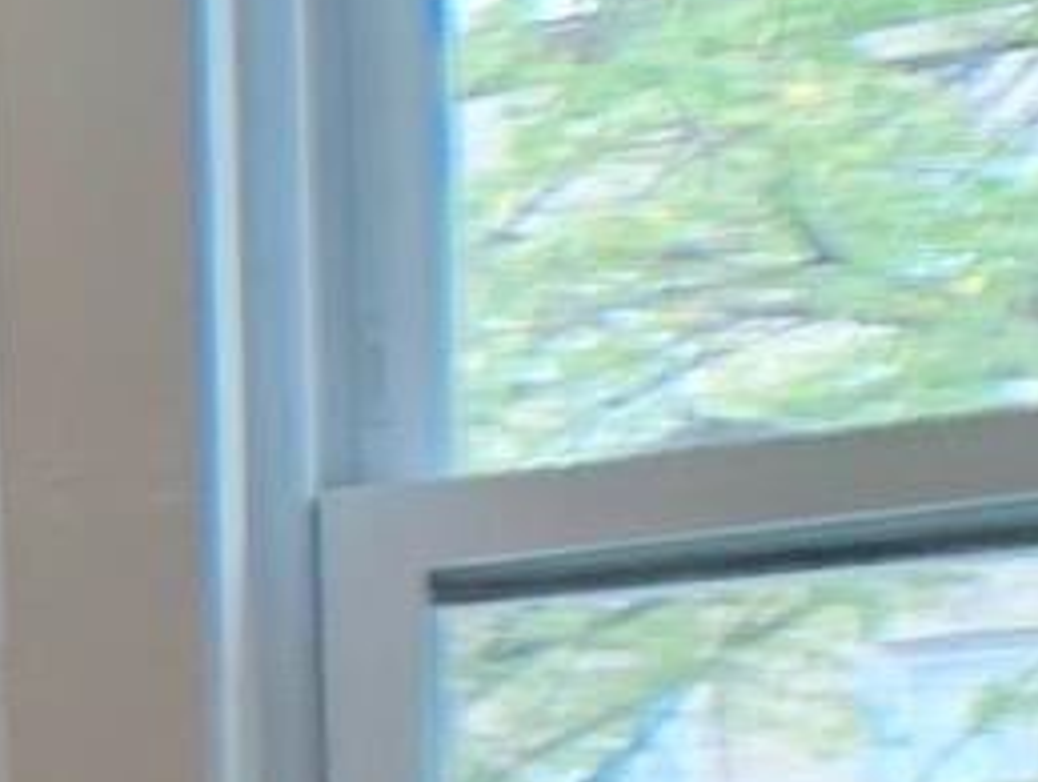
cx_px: -2801
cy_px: 1428
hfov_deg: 7.5
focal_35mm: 202
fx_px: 6066
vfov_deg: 7.2
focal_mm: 4.25
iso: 80
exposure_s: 1/60
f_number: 1.8
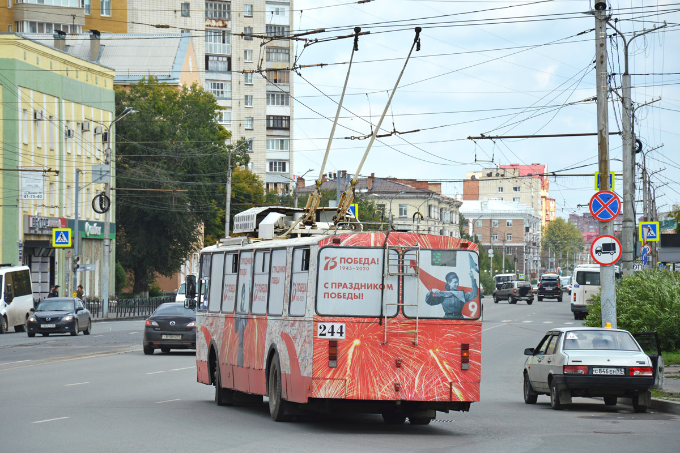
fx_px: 2975
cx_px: 340
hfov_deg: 13.0
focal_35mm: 158
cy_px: 226
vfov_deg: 8.7
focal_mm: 105
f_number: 6.3
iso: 100
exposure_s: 1/400
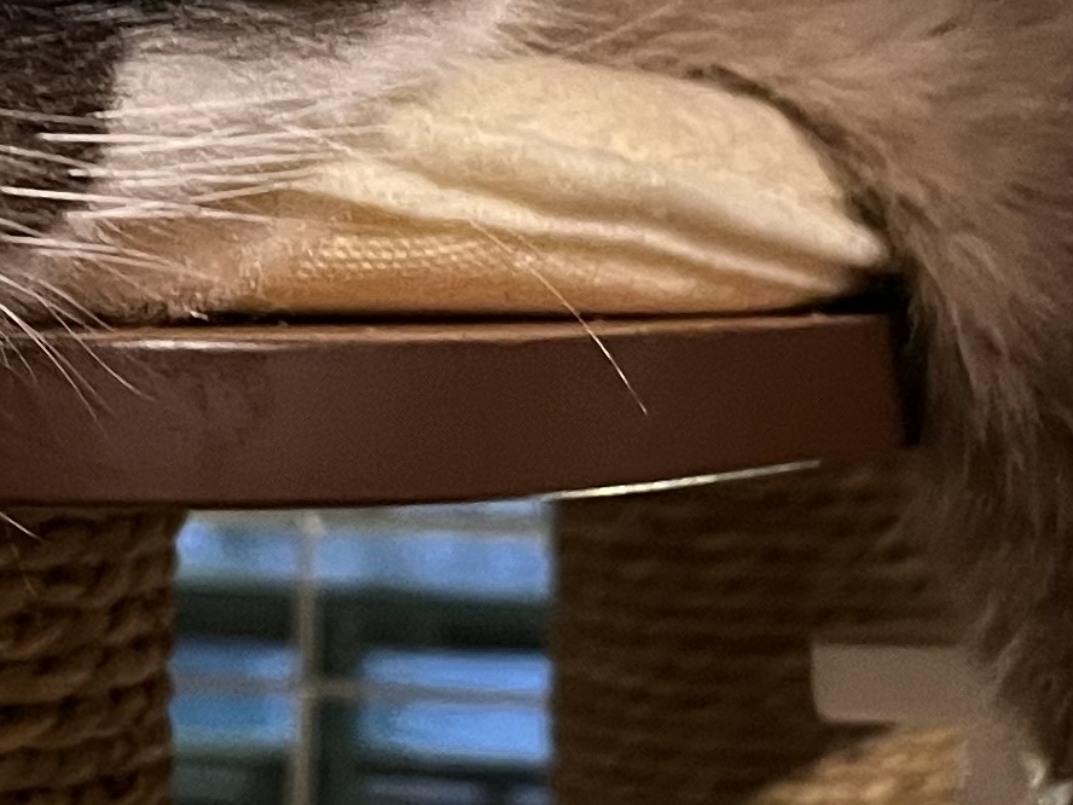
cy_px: 227
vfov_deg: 12.5
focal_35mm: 118
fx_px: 3658
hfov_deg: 16.5
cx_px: 98
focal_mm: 5.1
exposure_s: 1/30
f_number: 1.6
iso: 640
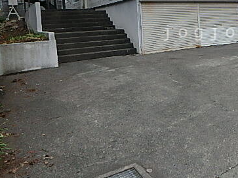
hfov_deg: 46.0
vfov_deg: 37.1
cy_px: 33
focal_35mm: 37
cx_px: 208
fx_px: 254
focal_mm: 3.7
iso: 125
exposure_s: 1/500
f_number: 3.5
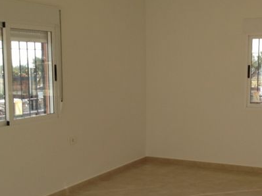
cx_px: 194
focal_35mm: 62
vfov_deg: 23.6
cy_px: 119
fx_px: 469
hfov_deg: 30.7
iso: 50
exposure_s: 1/484
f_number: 2.4
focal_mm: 4.28
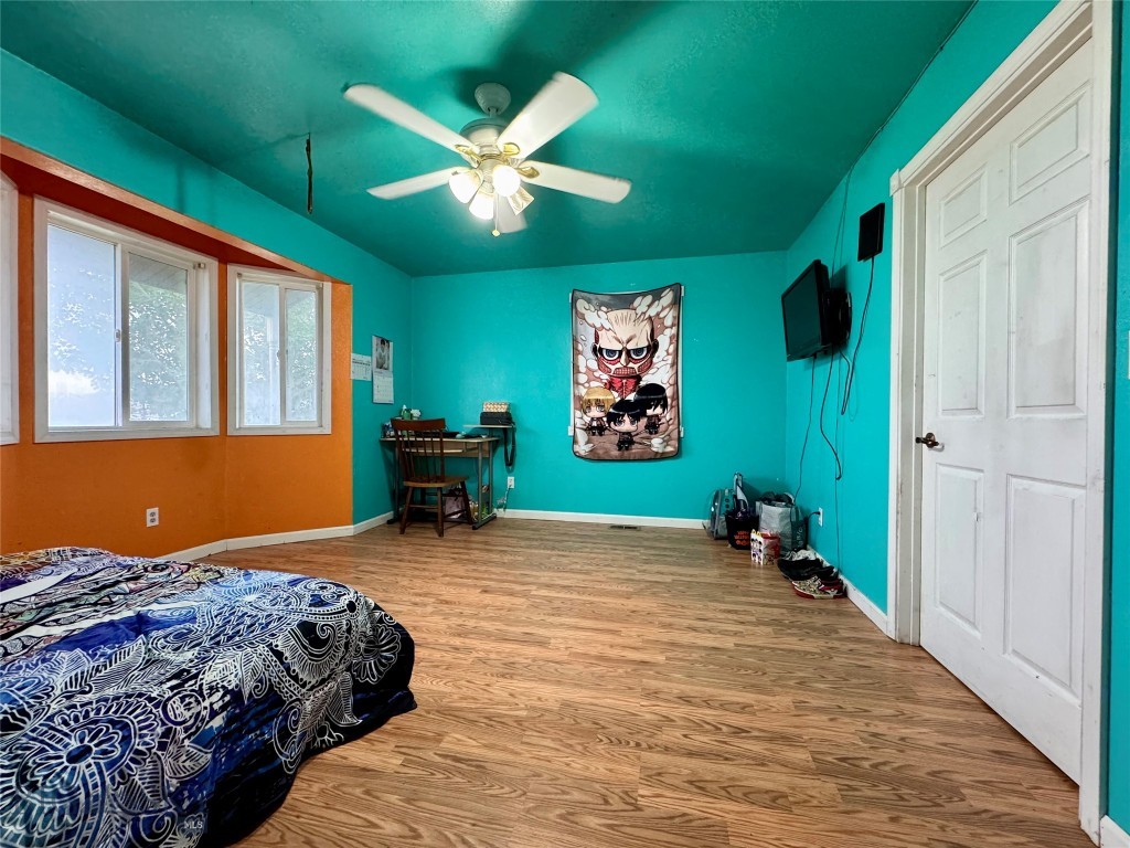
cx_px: 565
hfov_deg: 102.1
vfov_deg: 85.7
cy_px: 424
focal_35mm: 14
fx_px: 457
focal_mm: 2.22
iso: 320
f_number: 2.2
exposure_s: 1/60
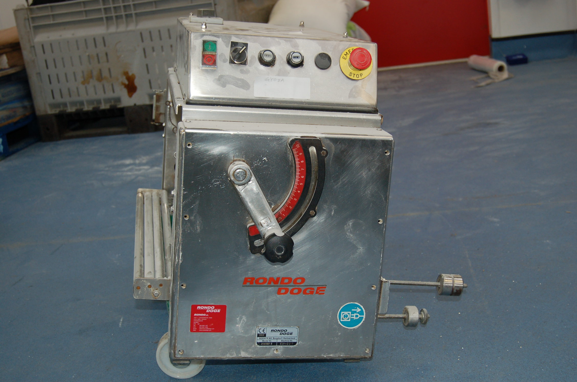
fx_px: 816
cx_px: 288
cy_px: 191
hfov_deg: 38.9
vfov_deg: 26.4
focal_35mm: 51
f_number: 4.5
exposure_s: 1/60
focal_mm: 34
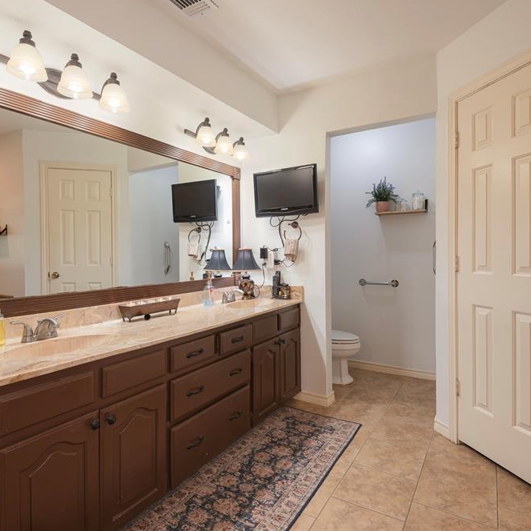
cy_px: 258
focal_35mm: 21
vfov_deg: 72.1
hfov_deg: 72.1
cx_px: 251
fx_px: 364
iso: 100
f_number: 7.1
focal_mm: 16
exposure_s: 1/3
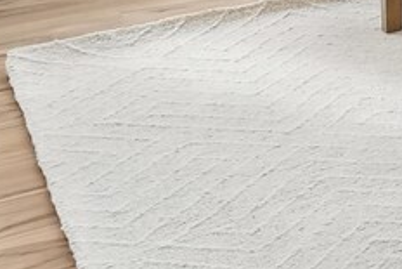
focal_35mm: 117
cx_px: 1060
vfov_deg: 10.0
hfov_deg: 12.3
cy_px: -417
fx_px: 1307
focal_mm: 16
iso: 1600
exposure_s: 1/100
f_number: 8
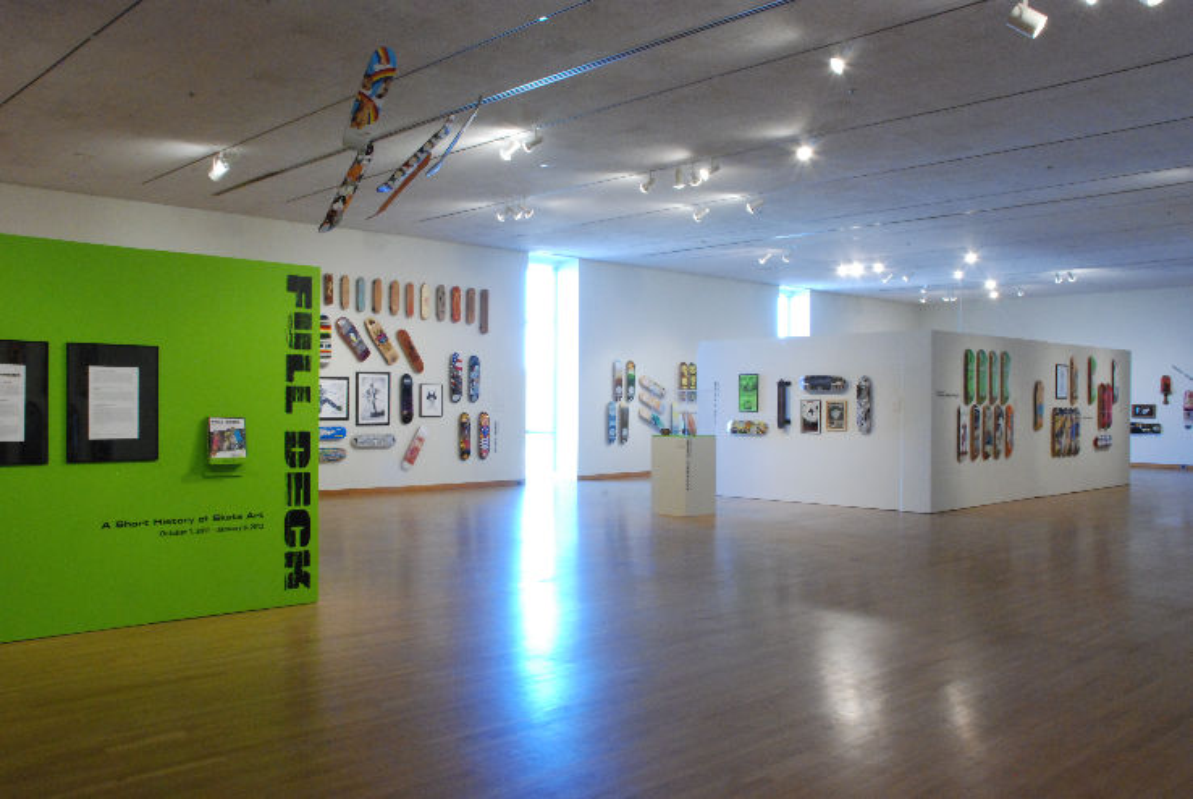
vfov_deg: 43.7
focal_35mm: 30
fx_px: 995
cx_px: 596
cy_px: 400
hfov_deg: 61.9
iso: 1600
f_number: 22
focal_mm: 20
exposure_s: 1/4
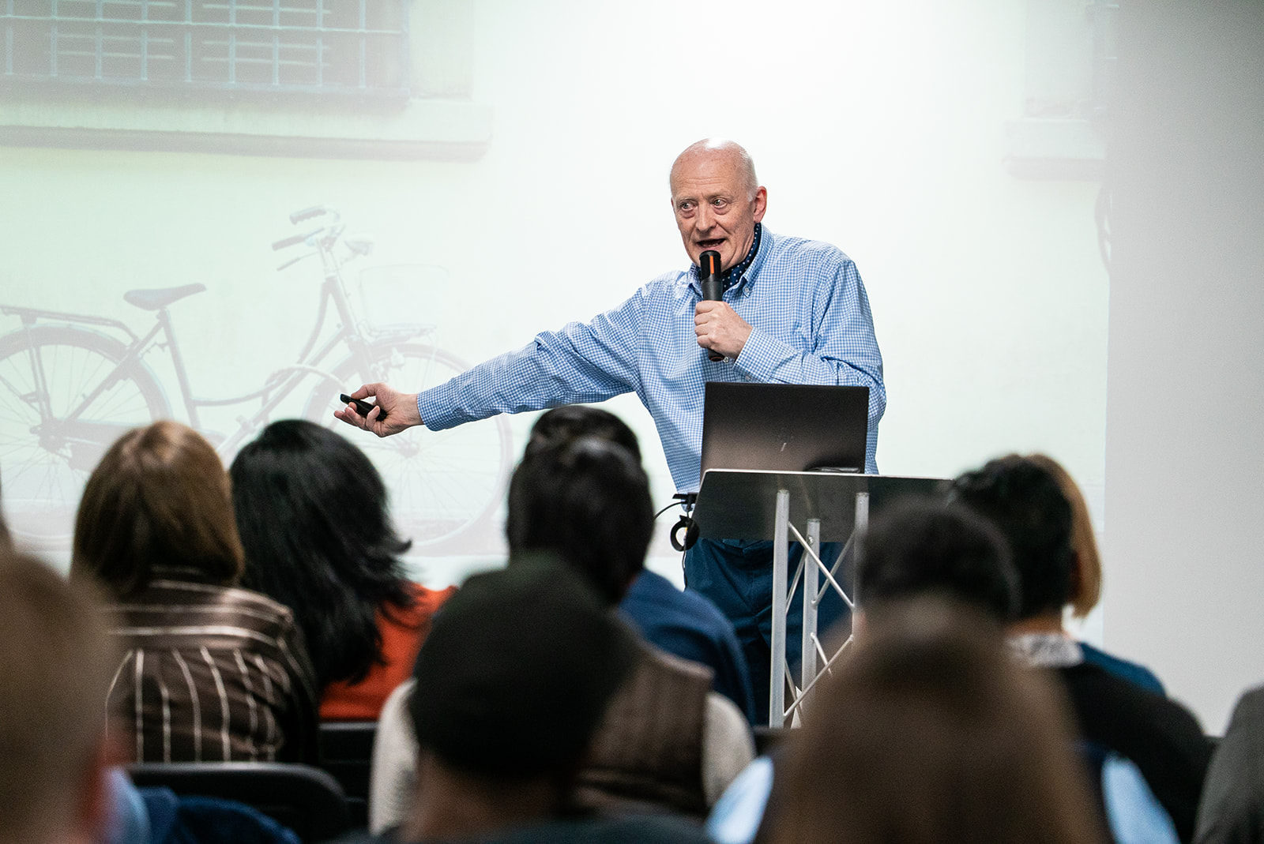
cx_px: 632
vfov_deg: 5.7
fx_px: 8502
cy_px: 422
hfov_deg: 8.5
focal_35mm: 242
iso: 3200
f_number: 5.6
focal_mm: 242
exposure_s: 1/250
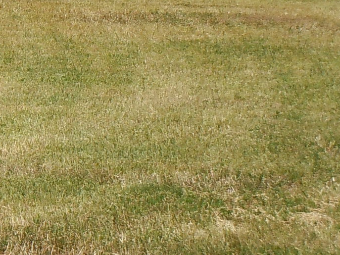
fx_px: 3300
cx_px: -273
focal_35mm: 336
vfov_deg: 4.4
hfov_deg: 5.8
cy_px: -133
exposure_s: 1/800
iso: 100
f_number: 4.4
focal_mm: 16
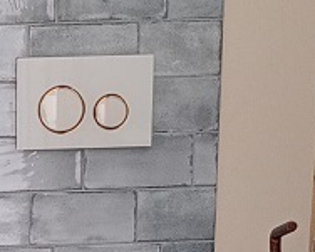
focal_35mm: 155
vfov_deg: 9.7
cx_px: -121
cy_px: 378
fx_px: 1444
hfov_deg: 12.0
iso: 1241
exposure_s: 1/25
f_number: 1.8
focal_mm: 4.27
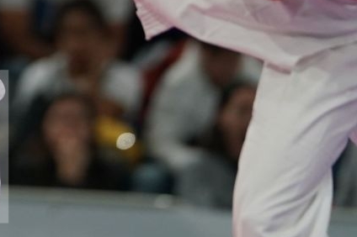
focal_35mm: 850
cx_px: -70
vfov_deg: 1.6
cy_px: -152
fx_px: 8422
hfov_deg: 2.4
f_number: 2.8
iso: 1250
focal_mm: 200
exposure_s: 1/1000
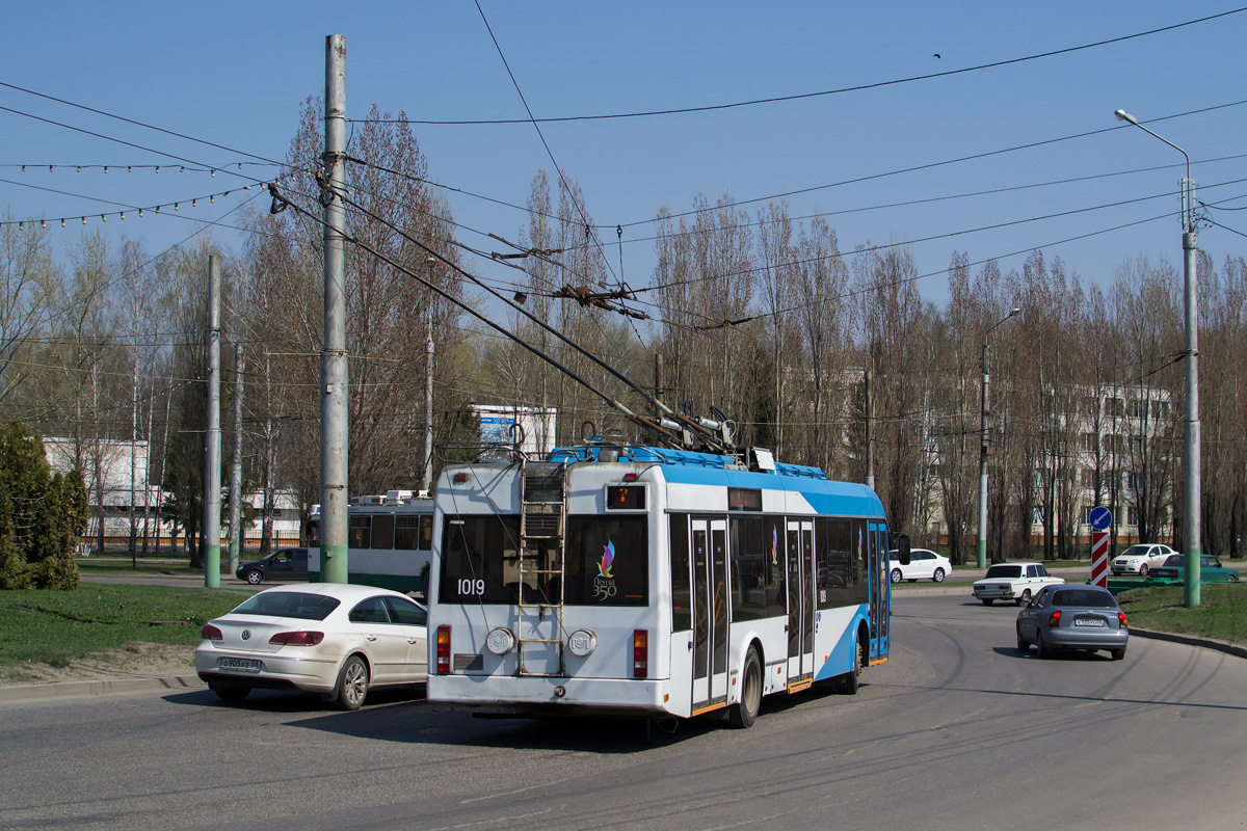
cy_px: 416
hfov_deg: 37.9
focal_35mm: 52
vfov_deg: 25.8
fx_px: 1818
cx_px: 624
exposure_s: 1/1250
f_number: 6.3
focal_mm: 35
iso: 200
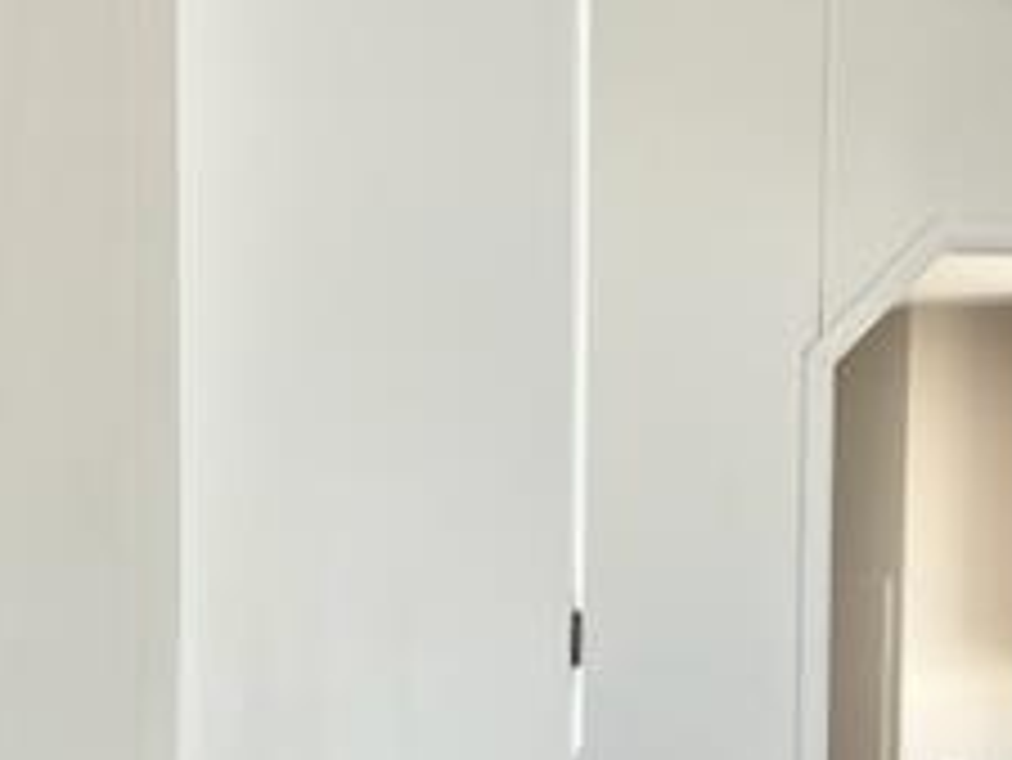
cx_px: 279
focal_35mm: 74
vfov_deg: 19.3
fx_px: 2165
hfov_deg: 26.1
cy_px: 782
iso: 100
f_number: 1.6
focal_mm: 5.1
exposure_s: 1/120
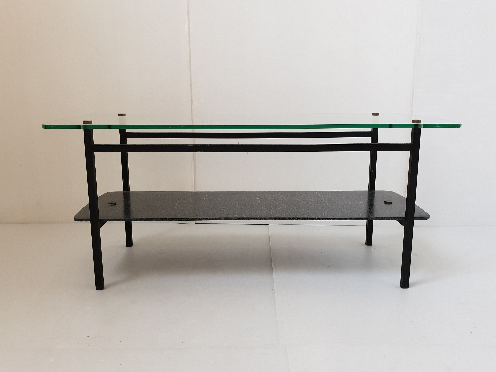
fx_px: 373
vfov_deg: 53.1
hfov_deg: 67.3
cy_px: 186
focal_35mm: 26
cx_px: 248
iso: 200
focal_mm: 4.3
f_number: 2.4
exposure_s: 1/50
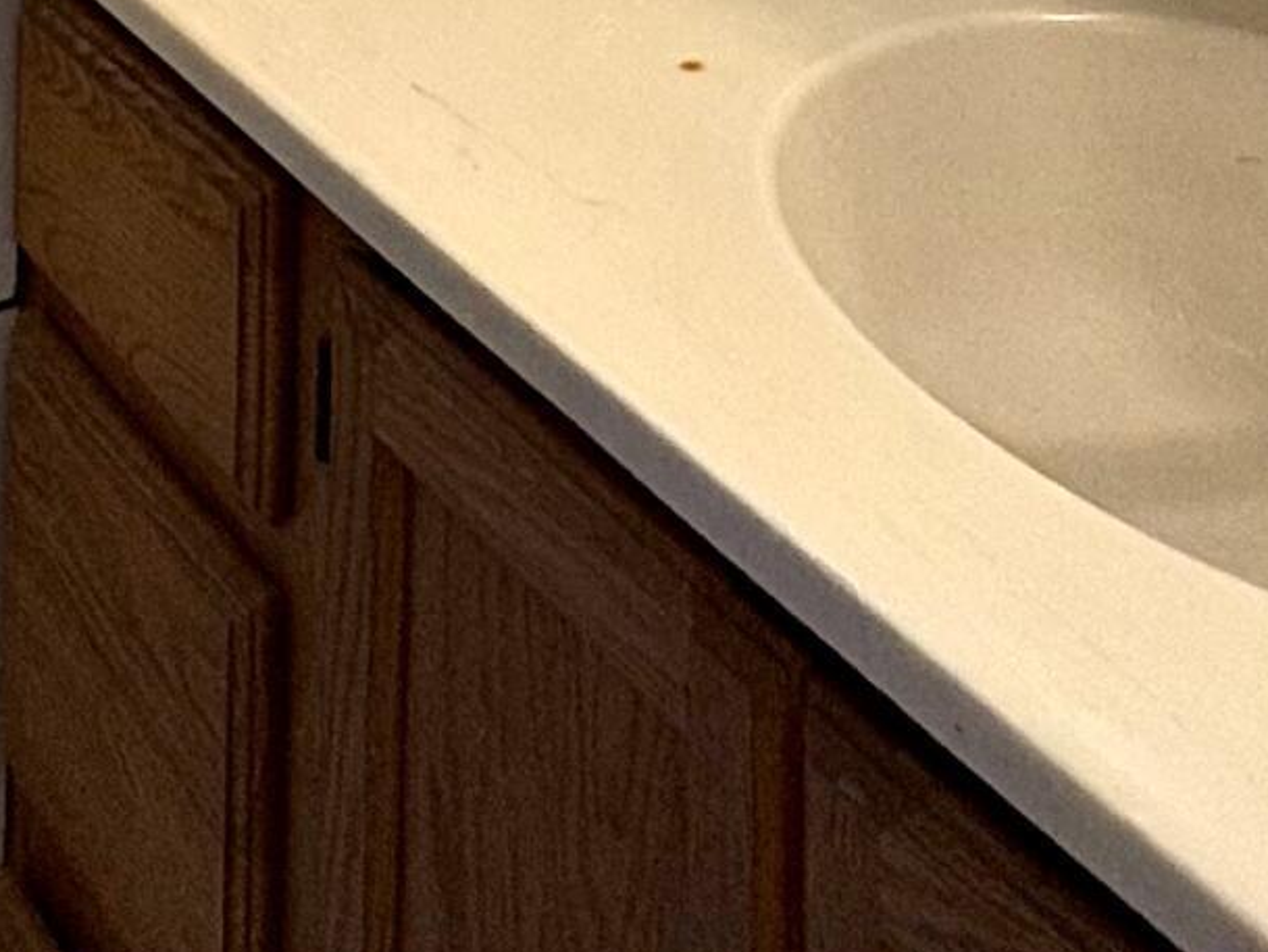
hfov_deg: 28.0
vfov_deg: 15.0
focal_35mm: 69
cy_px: -1208
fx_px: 2528
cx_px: 416
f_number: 2.2
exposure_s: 1/120
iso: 125
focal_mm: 2.22
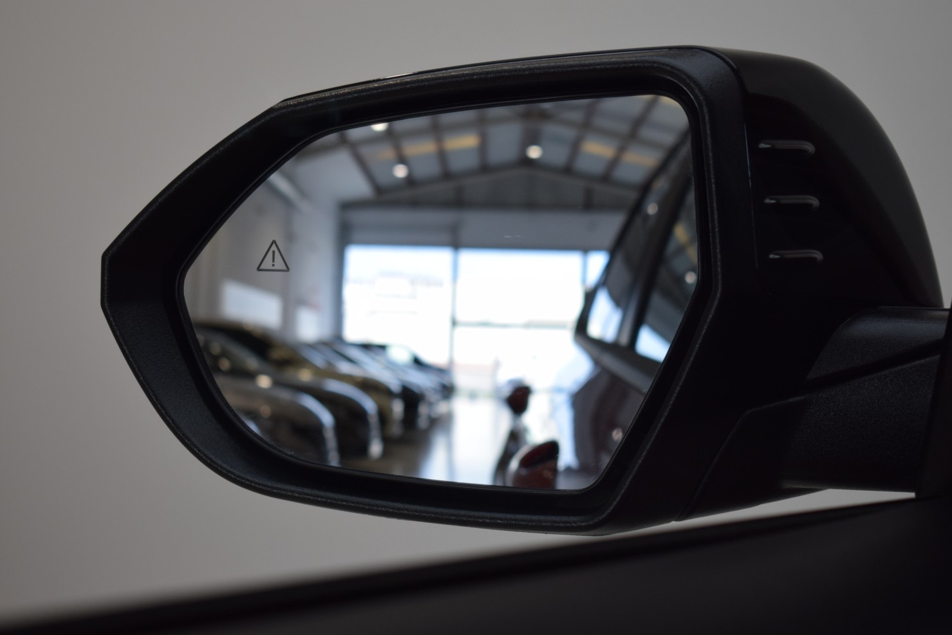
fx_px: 1930
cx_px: 477
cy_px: 317
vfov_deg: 18.7
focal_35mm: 73
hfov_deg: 27.7
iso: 400
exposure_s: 1/125
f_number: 5.6
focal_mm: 48
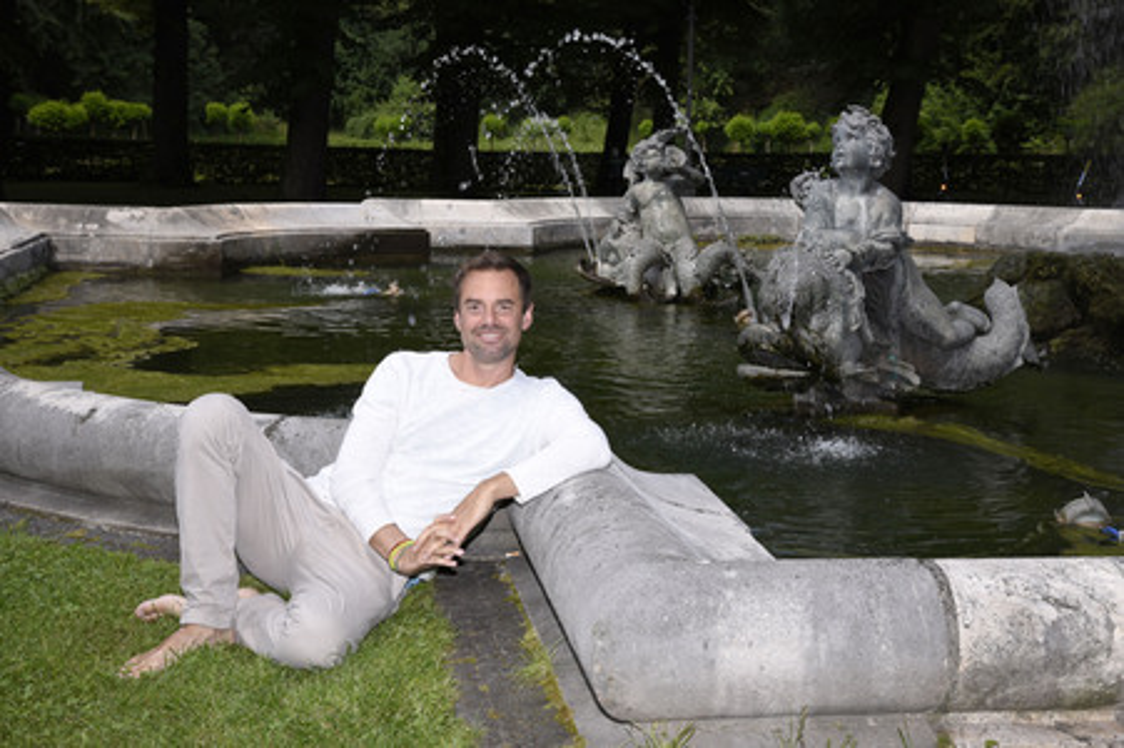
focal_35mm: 50
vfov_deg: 27.0
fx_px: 1560
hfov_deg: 39.6
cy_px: 374
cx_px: 562
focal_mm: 50
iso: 250
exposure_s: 1/160
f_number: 11
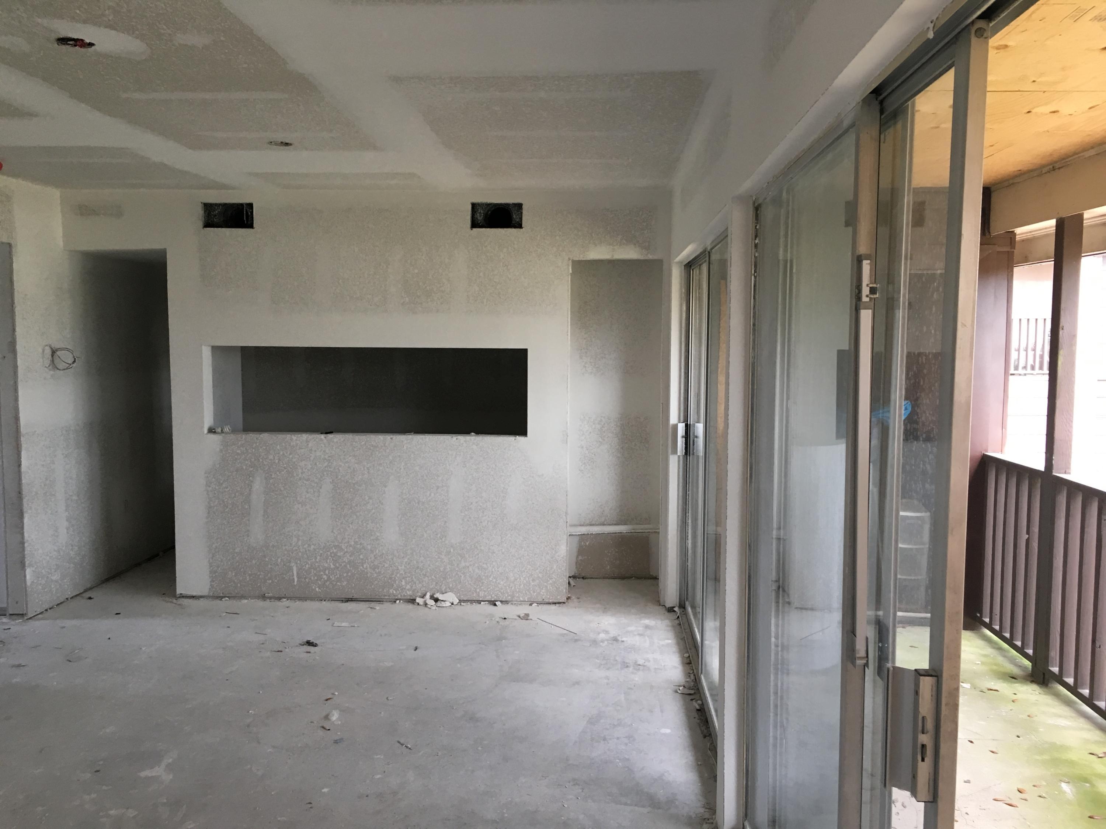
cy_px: 414
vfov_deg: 48.2
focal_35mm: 29
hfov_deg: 61.7
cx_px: 553
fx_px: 927
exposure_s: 1/30
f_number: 2.2
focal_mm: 4.15
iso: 40
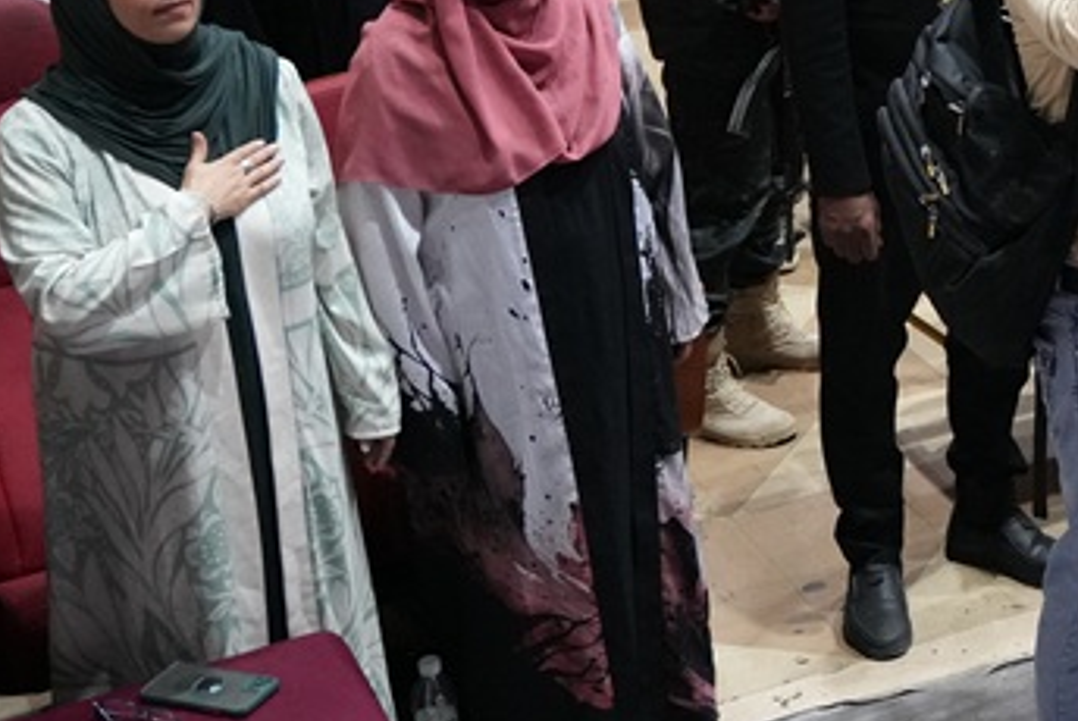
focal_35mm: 87
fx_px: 2607
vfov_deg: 14.9
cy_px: -270
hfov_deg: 20.5
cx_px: 1536
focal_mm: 24
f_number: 2.8
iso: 4000
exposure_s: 1/200
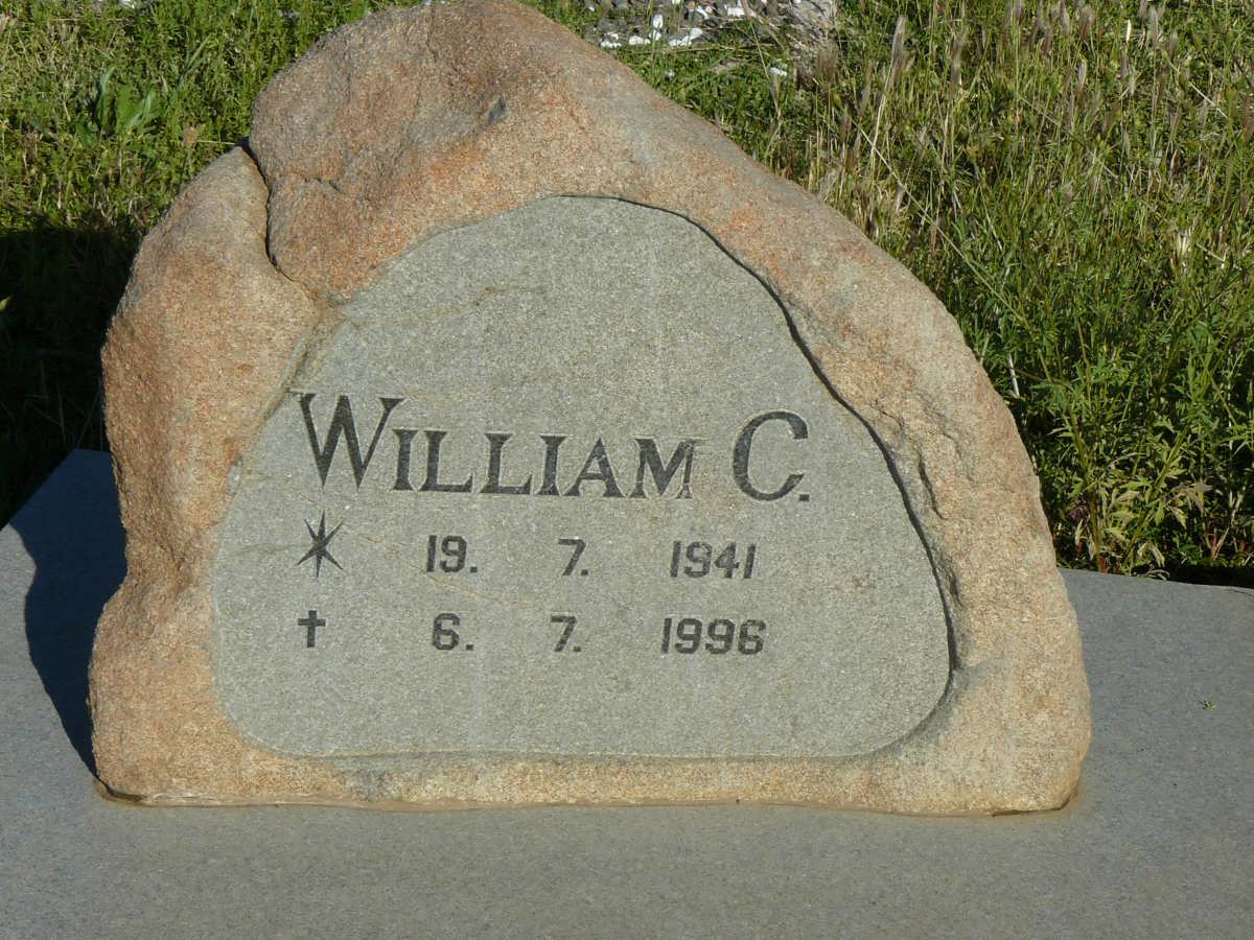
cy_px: 470
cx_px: 627
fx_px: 3079
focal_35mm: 85
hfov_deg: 23.0
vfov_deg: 17.4
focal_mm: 11.8
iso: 100
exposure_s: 1/500
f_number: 6.3
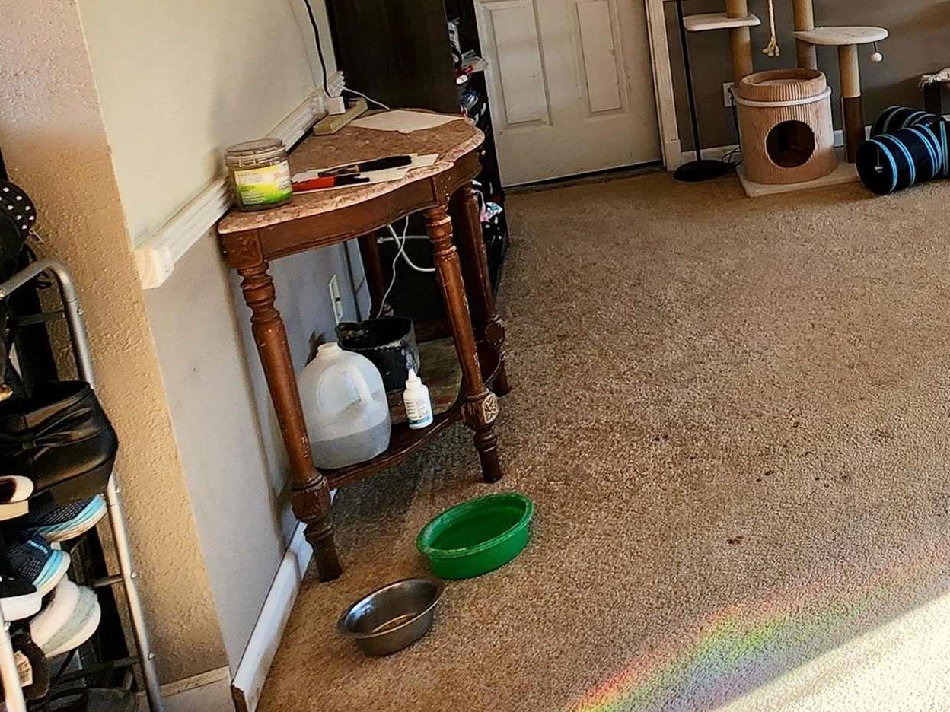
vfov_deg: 40.8
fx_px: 878
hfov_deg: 40.8
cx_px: 1123
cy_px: 71
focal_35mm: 32
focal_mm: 2.2
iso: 100
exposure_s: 1/60
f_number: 2.2
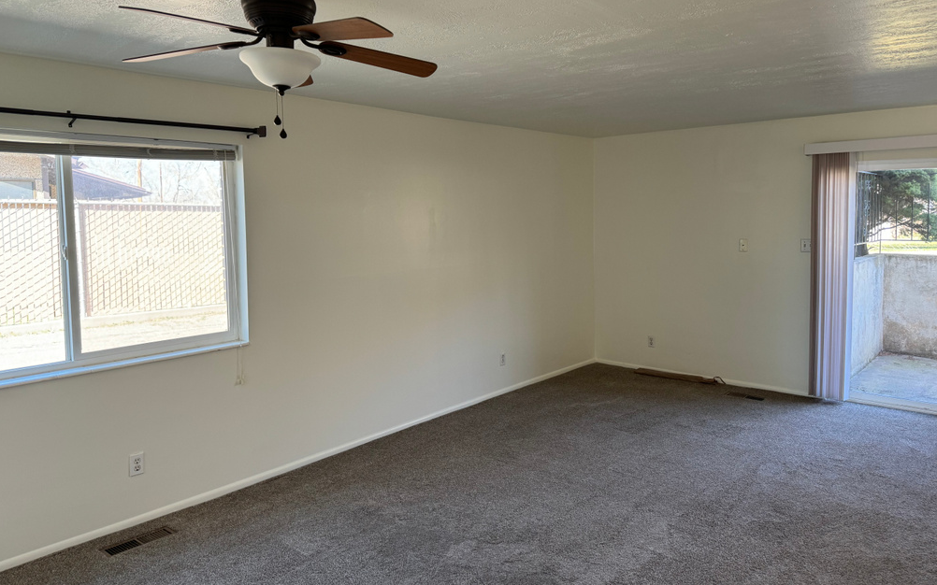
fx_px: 664
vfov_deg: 47.5
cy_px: 259
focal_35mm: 26
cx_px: 473
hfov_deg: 70.4
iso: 125
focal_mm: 6.86
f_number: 1.78
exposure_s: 1/120
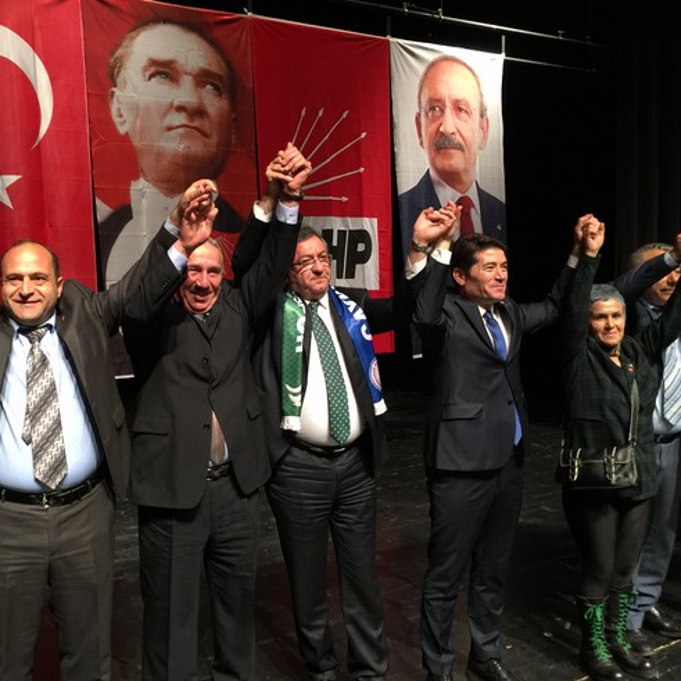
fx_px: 779
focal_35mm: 35
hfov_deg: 46.7
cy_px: 343
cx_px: 248
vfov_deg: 47.2
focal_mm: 4.15
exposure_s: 1/17
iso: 80
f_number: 2.2
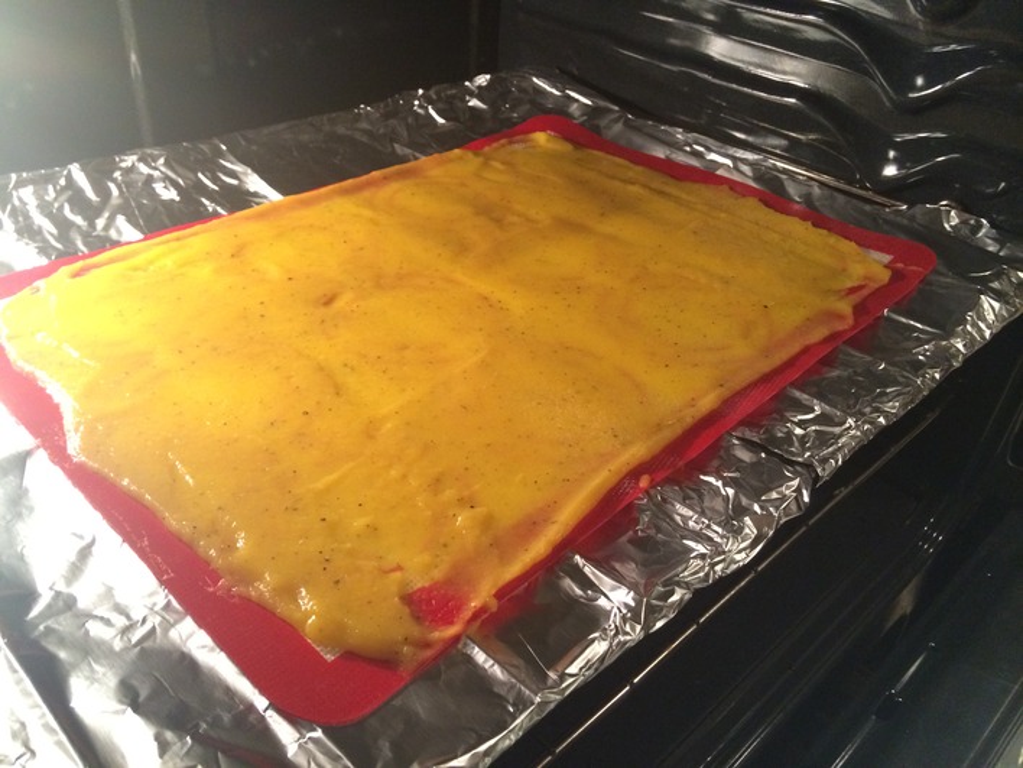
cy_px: 384
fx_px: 887
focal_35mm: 30
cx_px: 512
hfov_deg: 60.0
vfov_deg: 46.8
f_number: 2.2
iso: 250
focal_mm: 4.12
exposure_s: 1/30
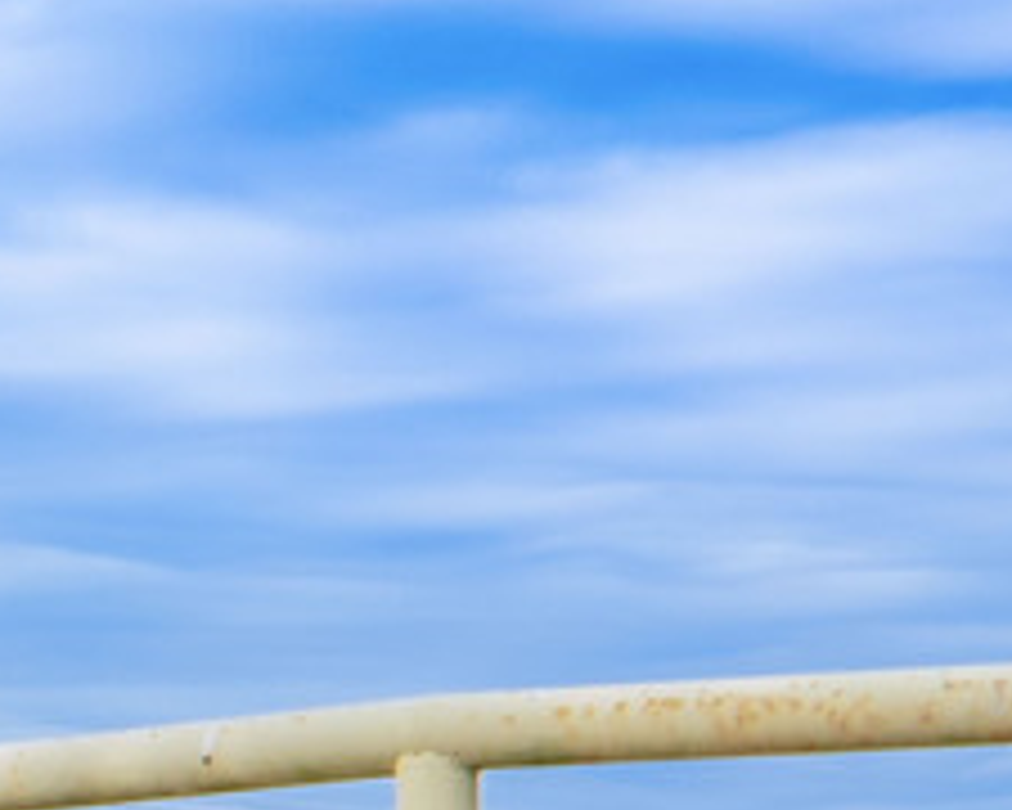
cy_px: 914
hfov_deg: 6.9
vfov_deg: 6.3
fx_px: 7278
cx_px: -2276
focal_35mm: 243
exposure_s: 1/60
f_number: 9
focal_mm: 24
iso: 125
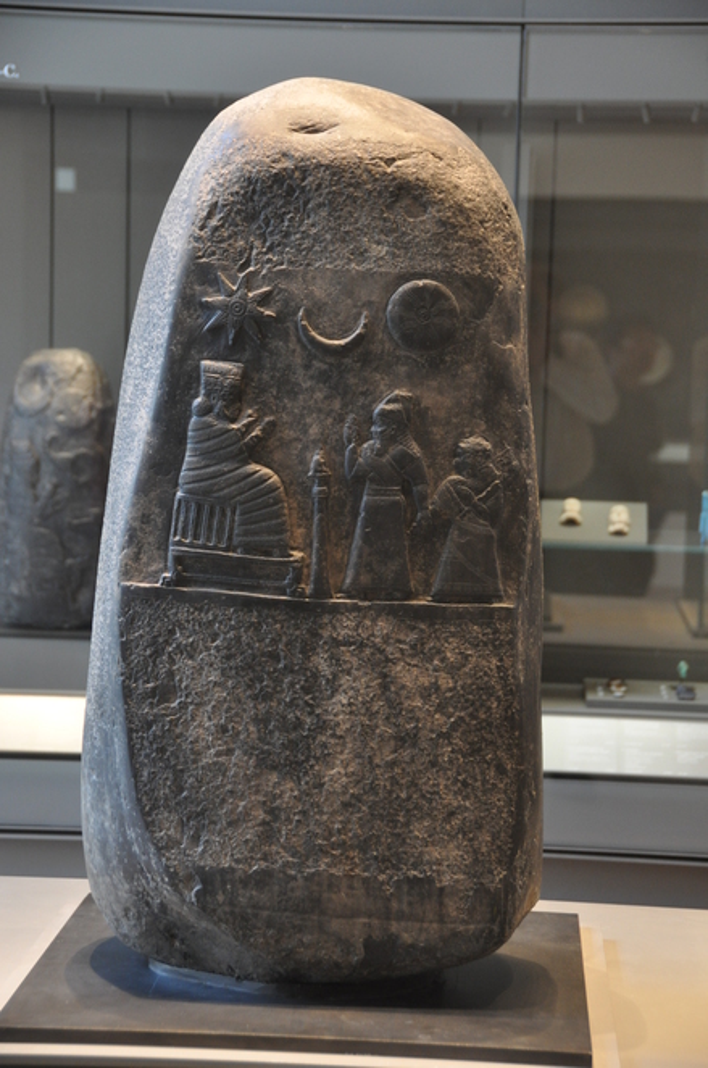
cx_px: 354
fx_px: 2665
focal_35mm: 90
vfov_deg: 22.7
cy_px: 534
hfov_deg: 15.1
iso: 800
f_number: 4.8
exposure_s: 1/20
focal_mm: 60
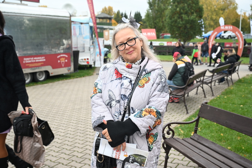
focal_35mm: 41
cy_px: 84
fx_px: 287
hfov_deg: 47.4
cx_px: 126
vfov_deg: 32.6
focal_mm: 41
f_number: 4.5
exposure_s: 1/250
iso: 500
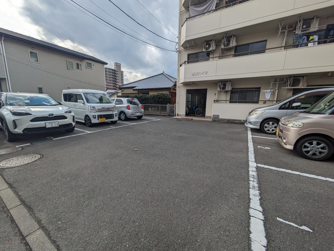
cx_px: 167
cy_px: 126
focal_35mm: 14
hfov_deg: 102.0
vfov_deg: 85.7
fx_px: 135
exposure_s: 1/1414
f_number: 2.2
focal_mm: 1.83
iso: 42
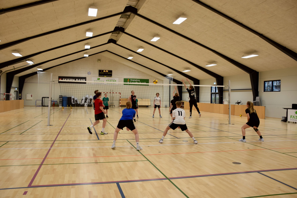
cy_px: 99
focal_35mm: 30
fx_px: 247
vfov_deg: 43.6
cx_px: 148
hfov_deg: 61.9
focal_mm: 20
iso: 400
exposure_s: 1/100
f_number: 5
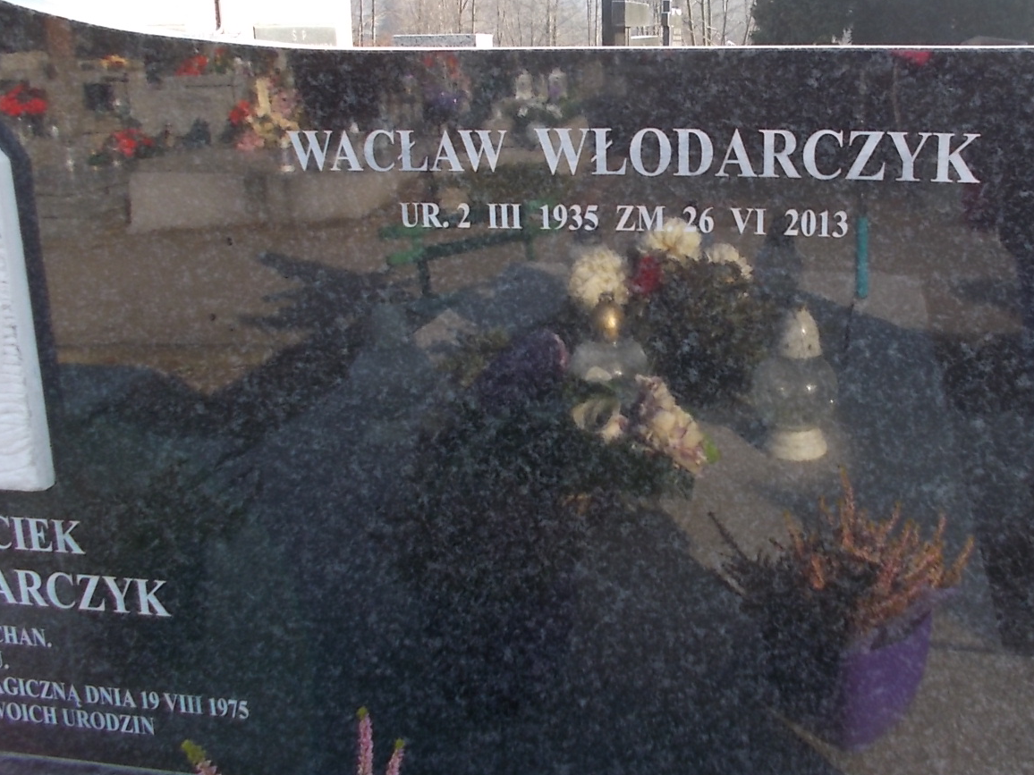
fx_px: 1075
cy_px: 266
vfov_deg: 39.2
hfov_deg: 50.8
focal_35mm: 36
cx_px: 653
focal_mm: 4.6
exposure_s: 1/125
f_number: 3.2
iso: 80
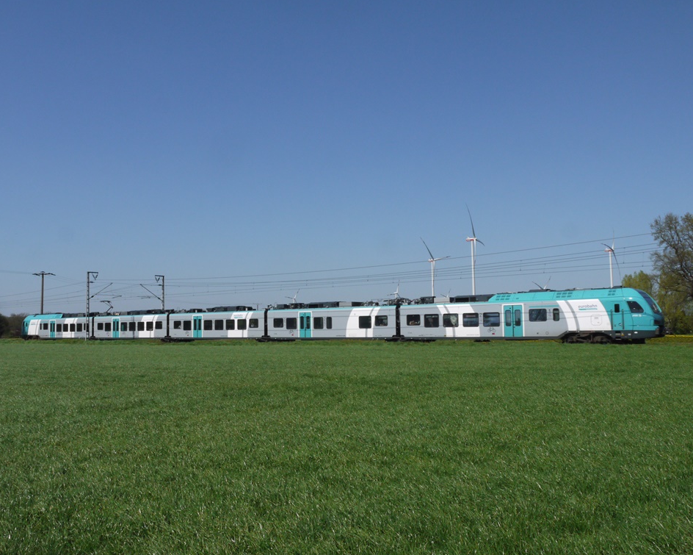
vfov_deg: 41.1
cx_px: 327
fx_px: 738
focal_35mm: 36
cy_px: 280
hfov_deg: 50.3
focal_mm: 17
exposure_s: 1/500
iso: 400
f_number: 16
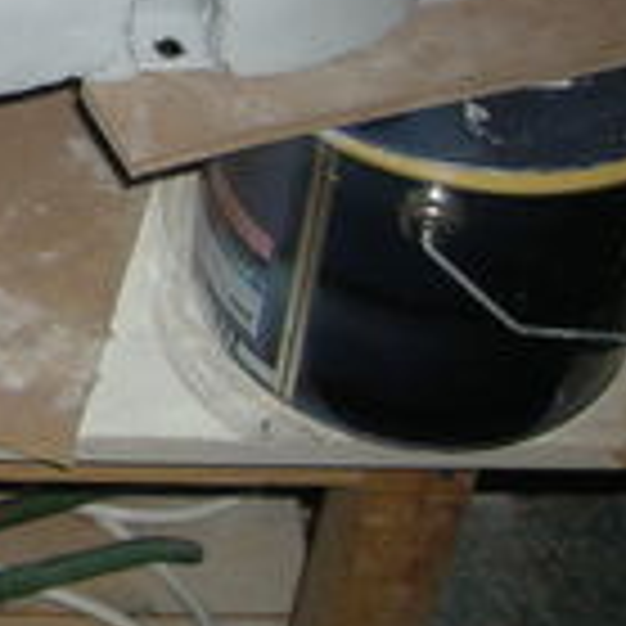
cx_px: -698
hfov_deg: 11.0
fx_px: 2905
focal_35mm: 142
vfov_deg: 11.9
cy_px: -216
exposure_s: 1/60
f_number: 2.8
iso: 50
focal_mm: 5.7
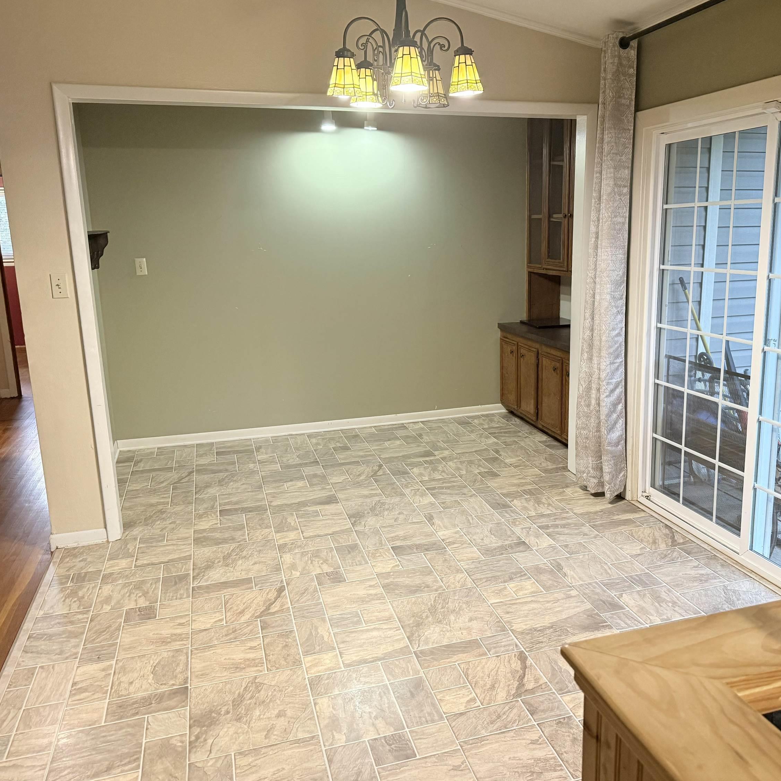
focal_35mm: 29
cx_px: 455
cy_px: 383
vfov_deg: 55.6
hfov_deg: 55.3
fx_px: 740
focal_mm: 6.76
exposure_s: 1/60
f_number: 1.78
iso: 320
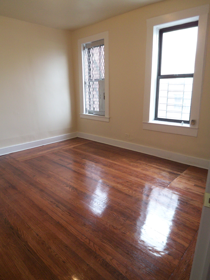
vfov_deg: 73.9
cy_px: 140
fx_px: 186
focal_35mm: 23
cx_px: 105
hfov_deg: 58.9
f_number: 2.8
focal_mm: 3.8
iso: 125
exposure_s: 1/30
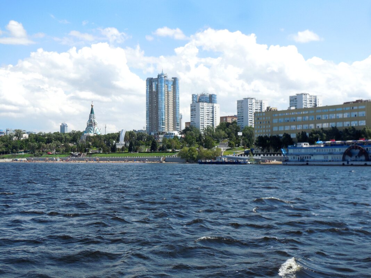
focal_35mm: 53
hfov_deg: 36.2
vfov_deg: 27.5
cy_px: 139
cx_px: 186
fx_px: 568
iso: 125
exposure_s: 1/1000
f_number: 4
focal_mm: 9.4
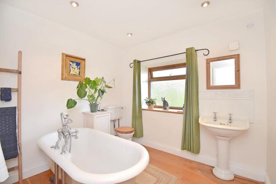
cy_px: 92
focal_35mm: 15
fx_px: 115
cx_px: 138
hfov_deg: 100.4
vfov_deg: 77.4
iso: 800
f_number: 4.5
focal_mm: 10
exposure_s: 1/125
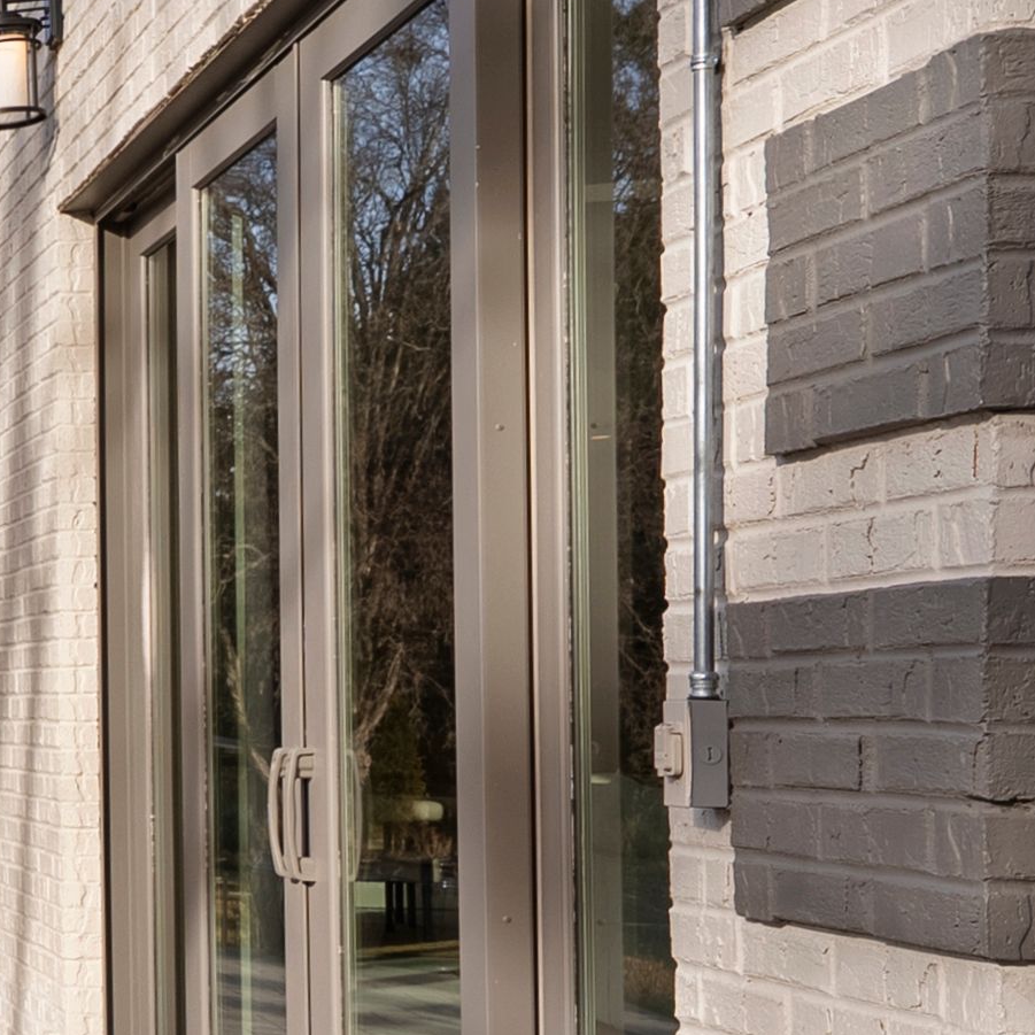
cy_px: 689
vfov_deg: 23.9
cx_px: -1273
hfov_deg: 15.9
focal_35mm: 72
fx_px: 2436
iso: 200
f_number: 9
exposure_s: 1/60
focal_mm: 18
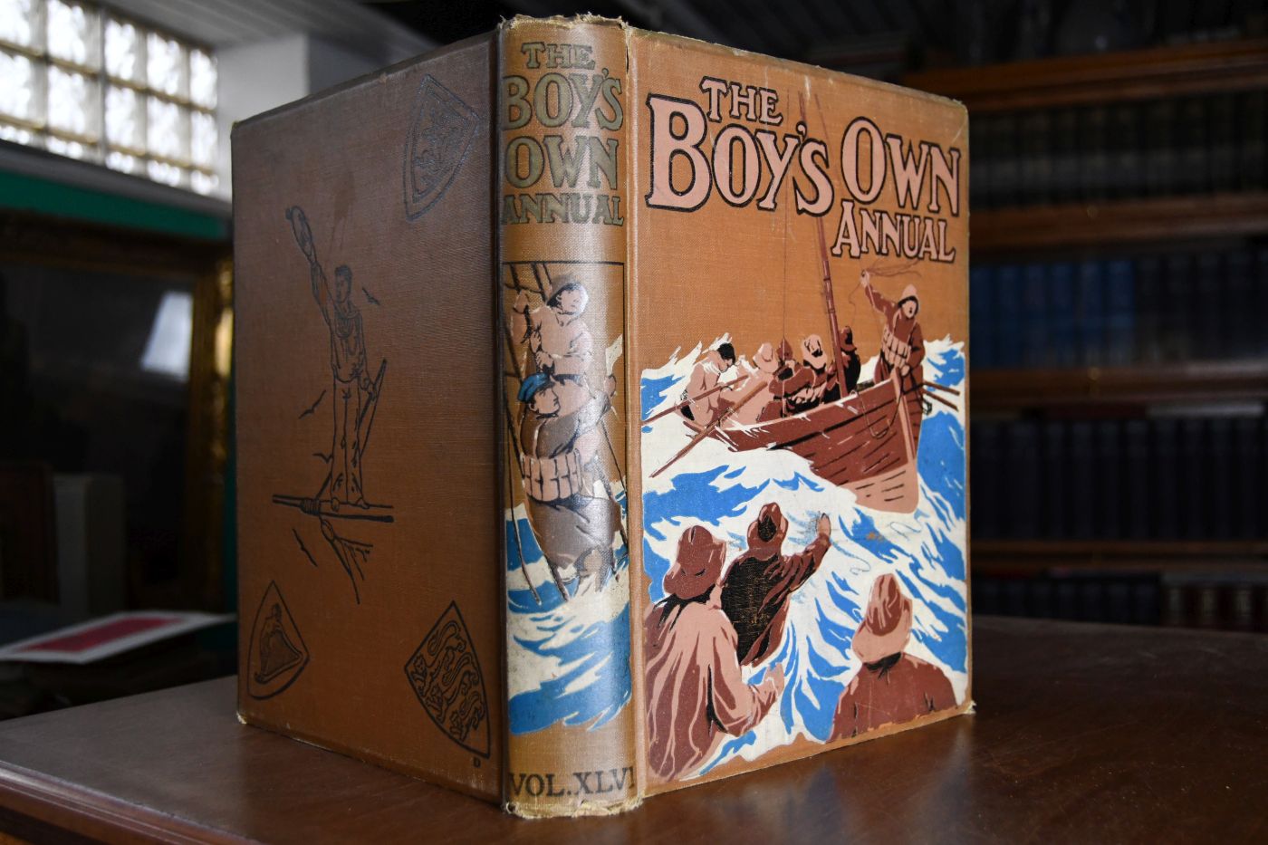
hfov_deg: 53.1
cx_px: 634
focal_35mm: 36
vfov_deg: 36.9
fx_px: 1268
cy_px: 422
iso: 2000
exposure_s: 1/125
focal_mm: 24
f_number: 3.8
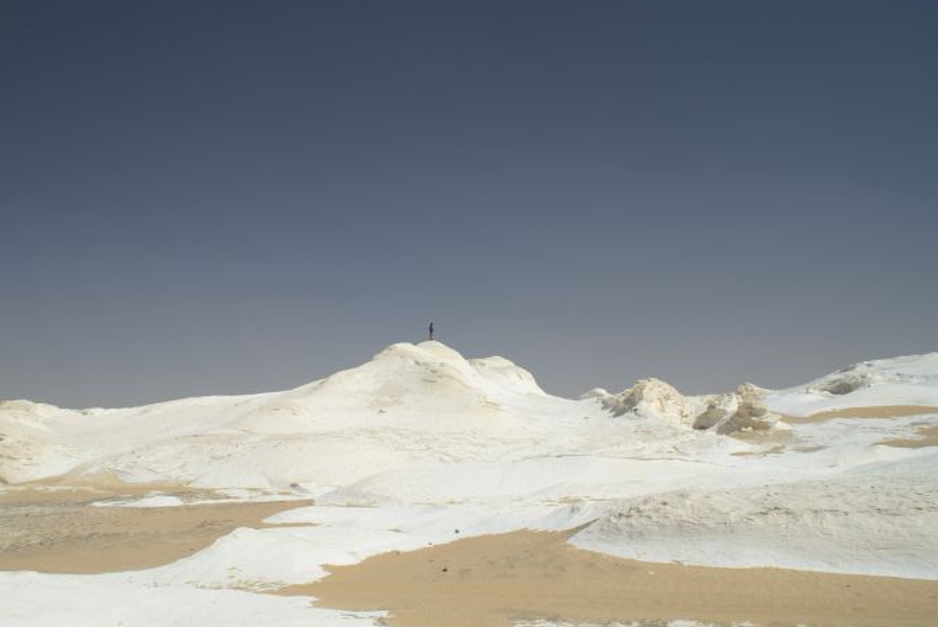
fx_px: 834
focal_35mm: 32
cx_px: 435
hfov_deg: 58.6
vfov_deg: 41.1
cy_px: 355
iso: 100
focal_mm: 18
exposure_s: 1/200
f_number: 10
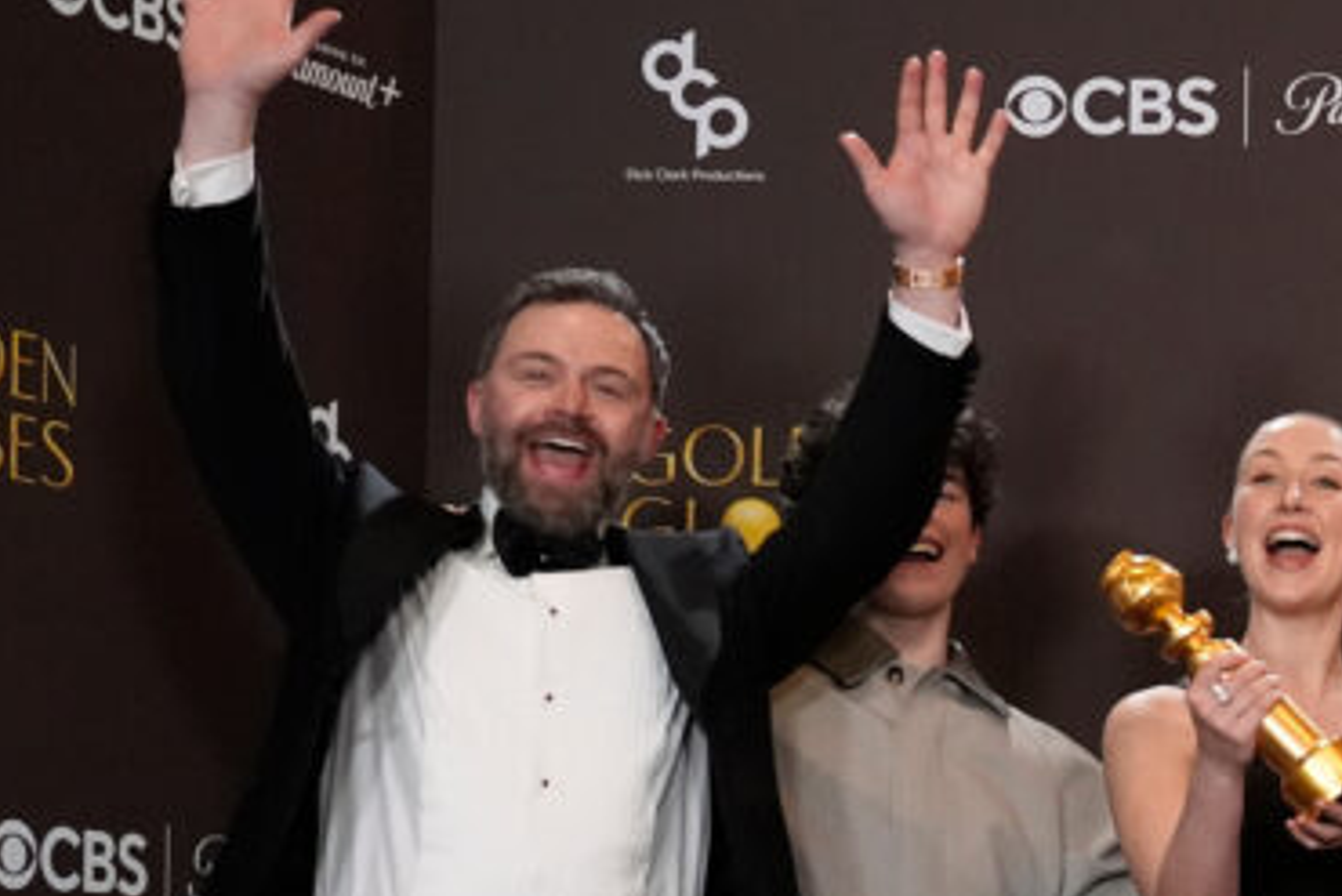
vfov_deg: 11.3
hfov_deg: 15.8
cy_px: 979
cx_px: 1962
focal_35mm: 120
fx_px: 4475
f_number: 5
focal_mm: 37
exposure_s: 1/320
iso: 5000
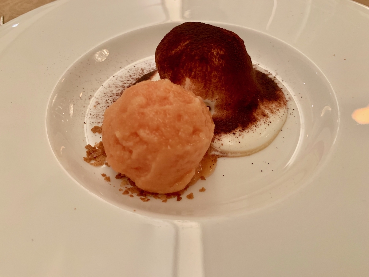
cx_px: 184
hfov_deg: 67.3
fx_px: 277
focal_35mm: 26
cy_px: 138
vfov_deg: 53.1
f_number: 1.8
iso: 320
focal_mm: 4.25
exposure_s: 1/60
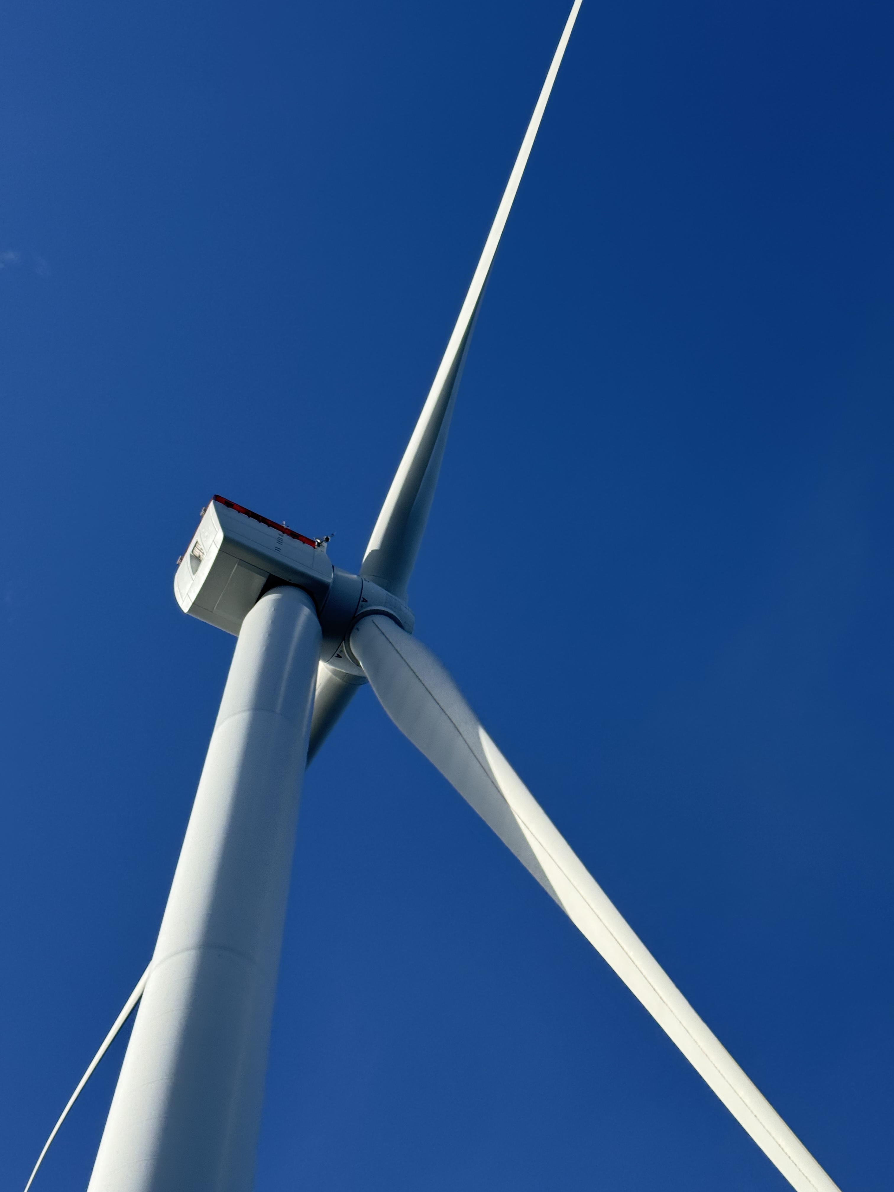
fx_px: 1653
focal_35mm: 48
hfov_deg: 30.3
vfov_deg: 39.7
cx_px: 447
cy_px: 596
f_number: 1.78
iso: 80
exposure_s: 1/3534
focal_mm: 6.76
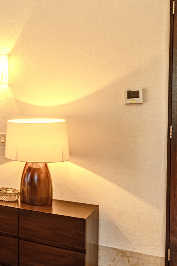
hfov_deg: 18.7
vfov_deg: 38.9
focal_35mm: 51
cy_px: 127
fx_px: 376
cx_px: -163
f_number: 22
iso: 64
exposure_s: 1
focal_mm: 17
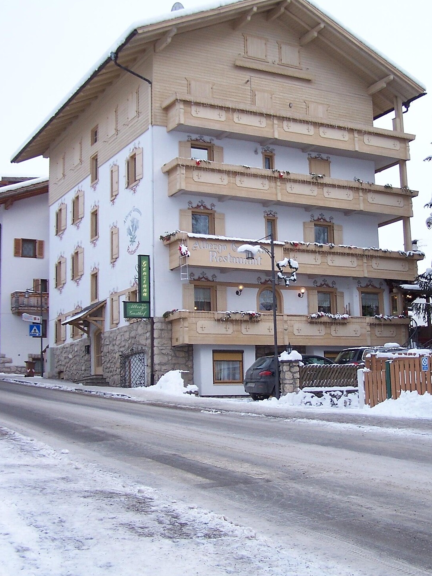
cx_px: 282
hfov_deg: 28.9
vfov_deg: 38.2
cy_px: 282
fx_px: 832
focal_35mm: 50
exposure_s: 1/180
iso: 80
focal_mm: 6.3
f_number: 2.8
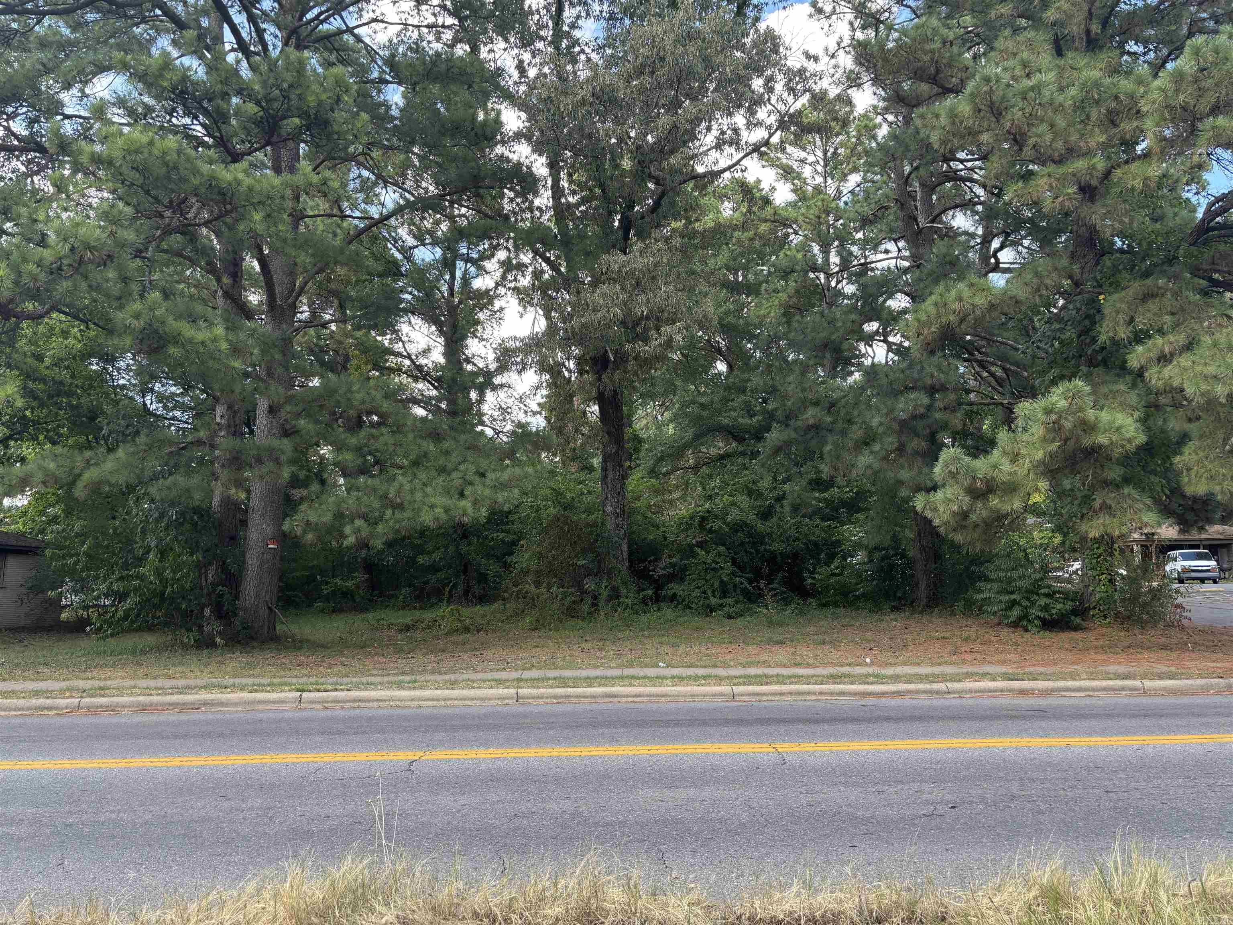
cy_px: 462
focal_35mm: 26
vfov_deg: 53.1
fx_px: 926
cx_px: 616
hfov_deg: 67.3
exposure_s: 1/211
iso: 50
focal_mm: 5.96
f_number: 1.6
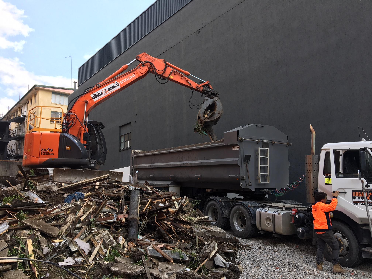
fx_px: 312
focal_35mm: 29
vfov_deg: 48.2
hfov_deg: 61.7
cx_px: 186
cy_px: 140
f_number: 2.2
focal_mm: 4.15
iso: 25
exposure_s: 1/379
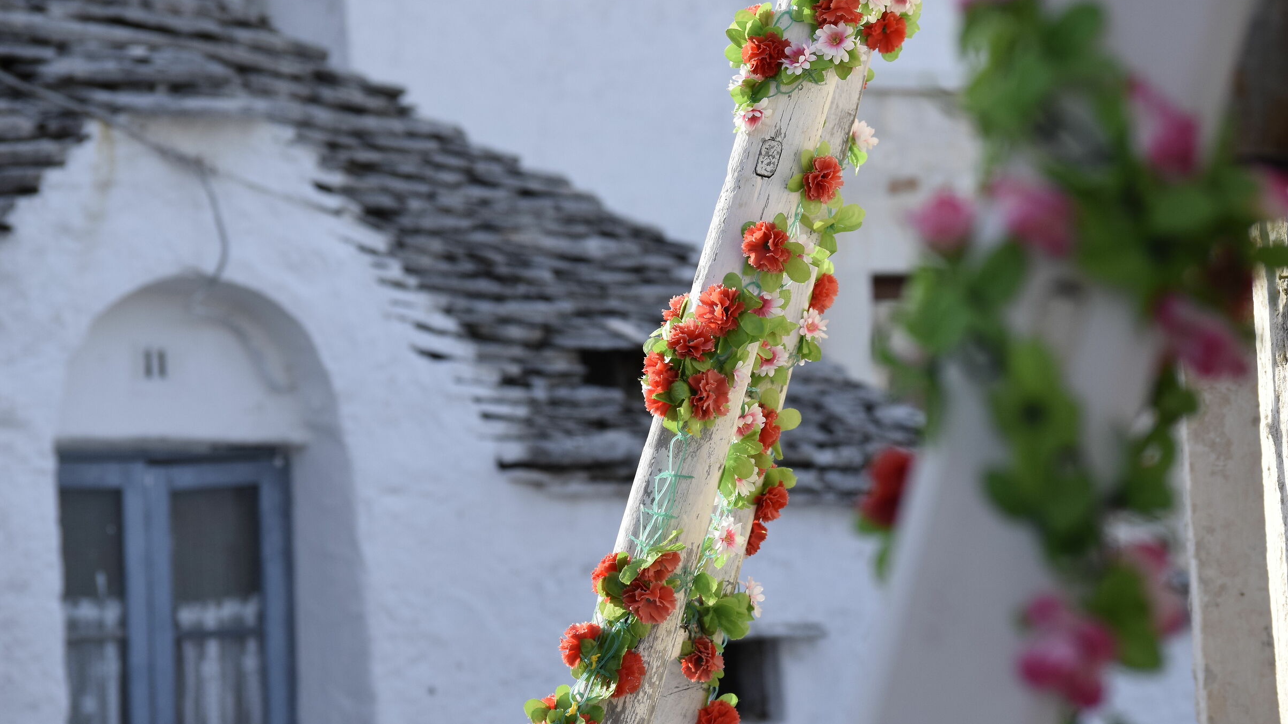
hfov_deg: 16.6
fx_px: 4405
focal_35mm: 129
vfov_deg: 9.4
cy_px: 379
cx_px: 644
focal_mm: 82
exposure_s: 1/800
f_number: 7.1
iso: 500
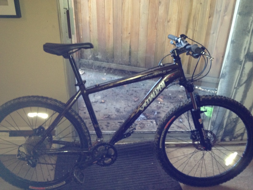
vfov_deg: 40.7
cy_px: 95
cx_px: 126
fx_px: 256
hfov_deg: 52.6
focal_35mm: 35
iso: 250
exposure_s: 1/20
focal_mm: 4.28
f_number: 2.4
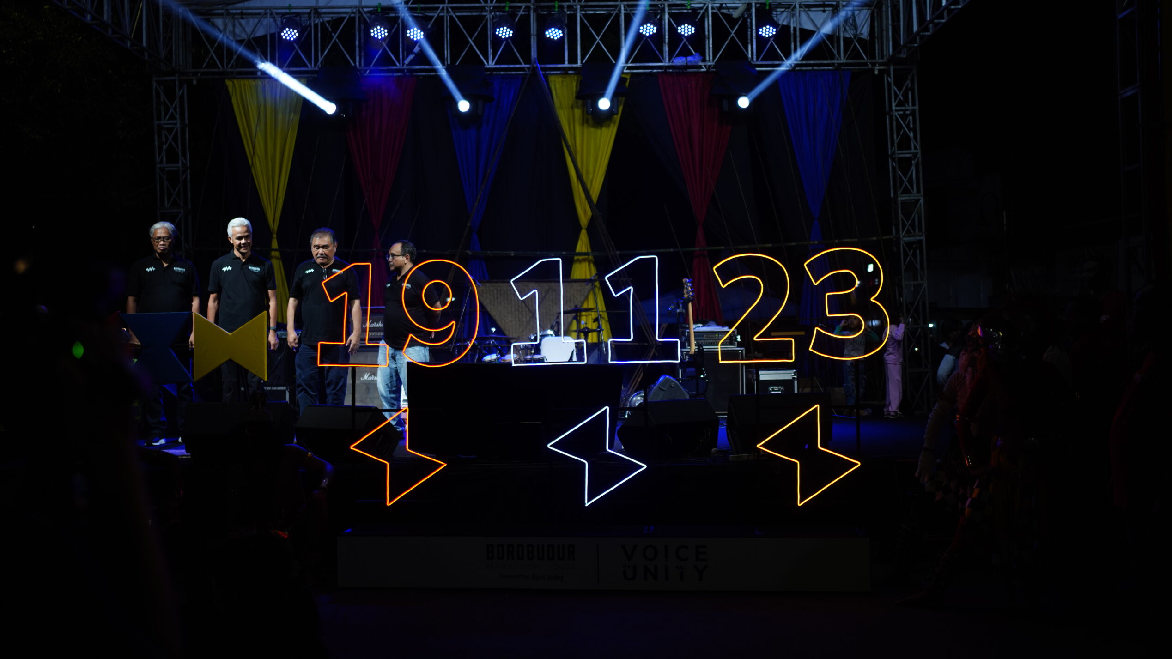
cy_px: 310
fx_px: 1150
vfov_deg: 32.0
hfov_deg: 54.0
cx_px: 588
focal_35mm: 37
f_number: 1.8
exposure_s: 1/320
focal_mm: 35
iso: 500
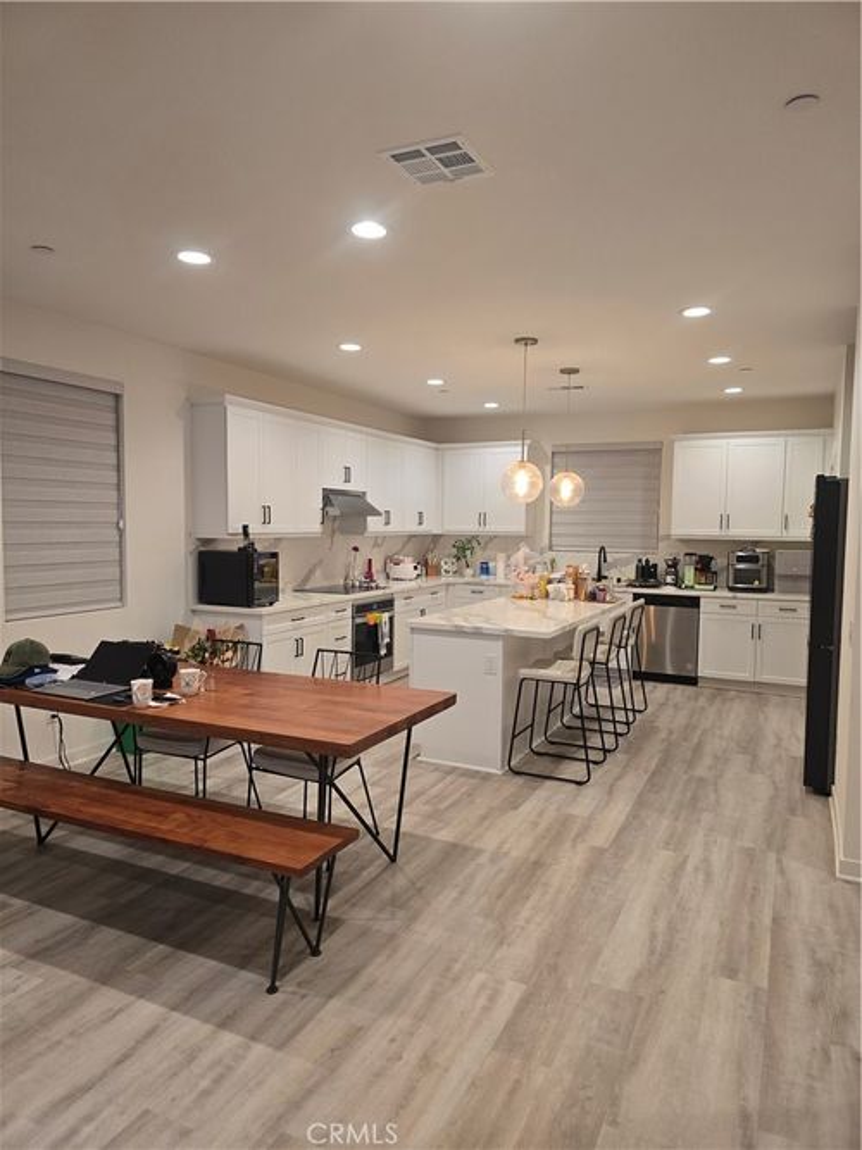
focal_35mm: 23
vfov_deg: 73.9
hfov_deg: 58.9
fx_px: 764
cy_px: 575
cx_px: 431
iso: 320
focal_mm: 6.3
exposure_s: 1/120
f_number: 1.7
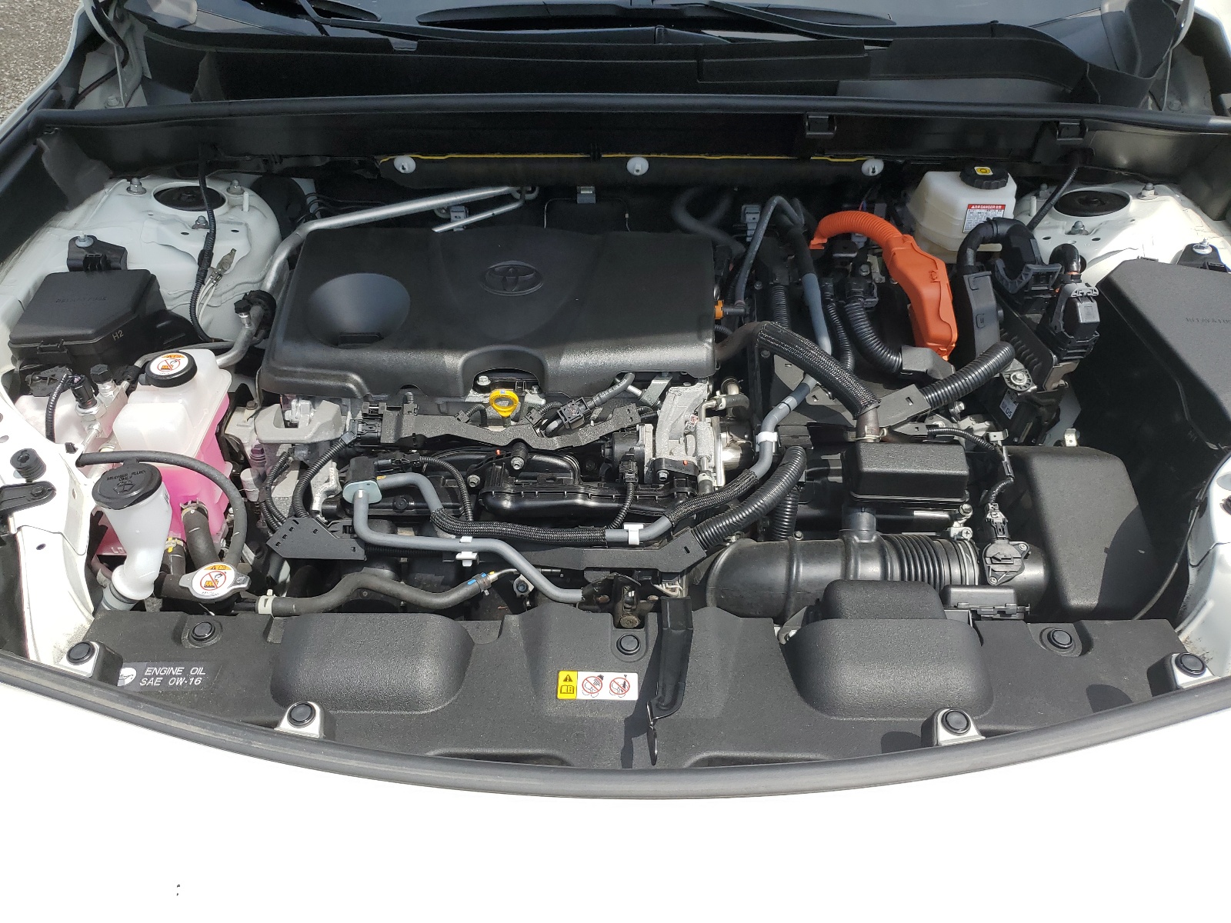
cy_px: 462
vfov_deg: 53.1
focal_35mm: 26
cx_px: 616
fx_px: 925
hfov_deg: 67.3
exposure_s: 1/2500
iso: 50
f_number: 1.5
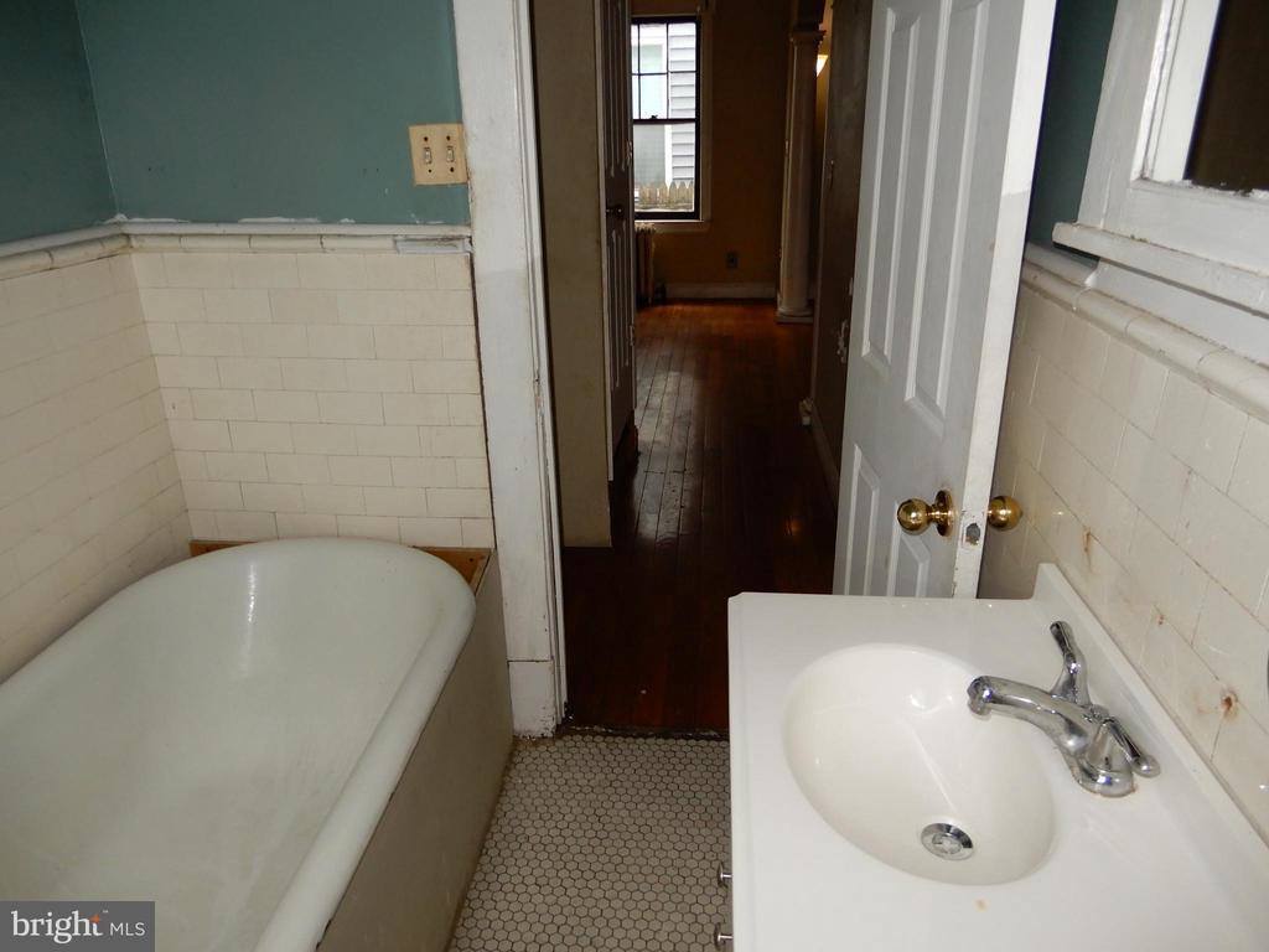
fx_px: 880
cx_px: 634
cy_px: 476
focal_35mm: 24
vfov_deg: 56.8
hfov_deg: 71.6
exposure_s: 1/30
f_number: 3.4
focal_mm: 4.3
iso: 200
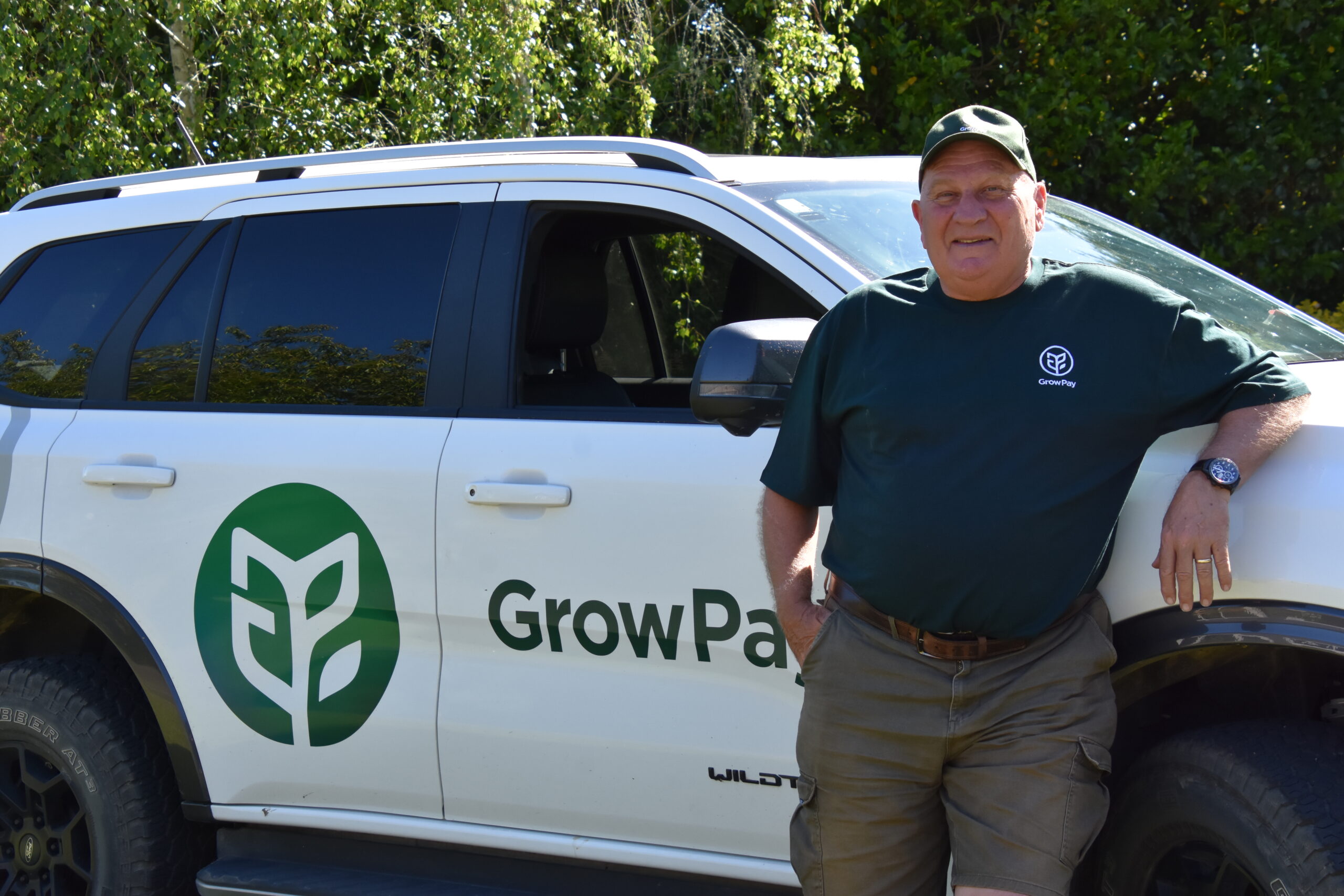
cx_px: 672
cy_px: 448
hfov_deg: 27.0
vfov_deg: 18.2
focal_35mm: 75
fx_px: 2800
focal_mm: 50
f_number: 8
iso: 720
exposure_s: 1/500
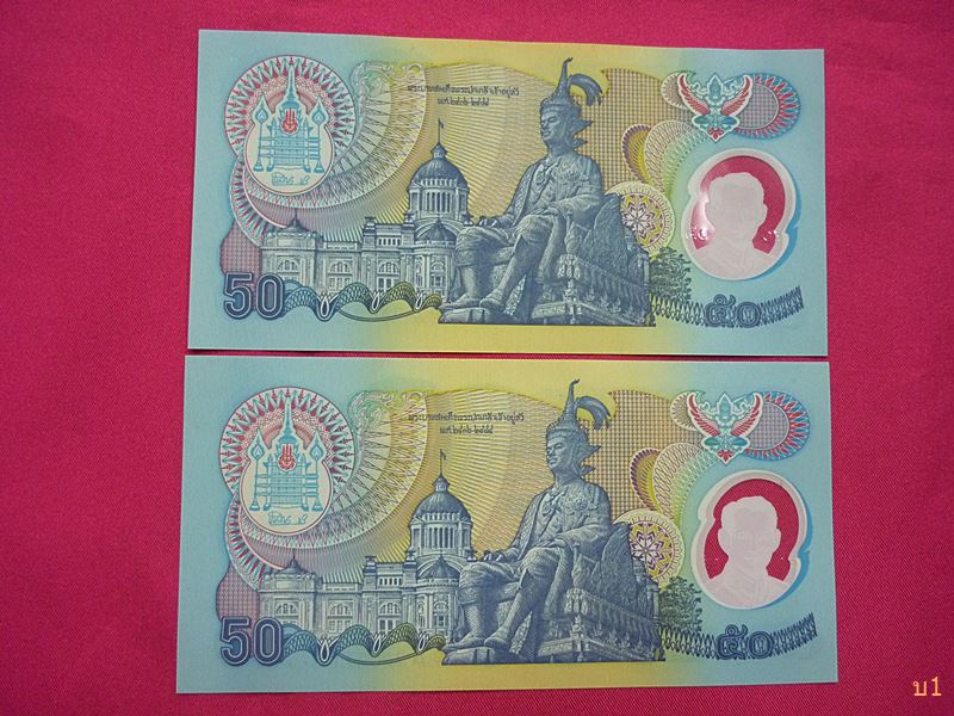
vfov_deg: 42.9
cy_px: 358
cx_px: 477
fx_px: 909
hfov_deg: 55.4
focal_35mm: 33
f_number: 2.8
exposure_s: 1/10
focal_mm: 5.5
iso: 400
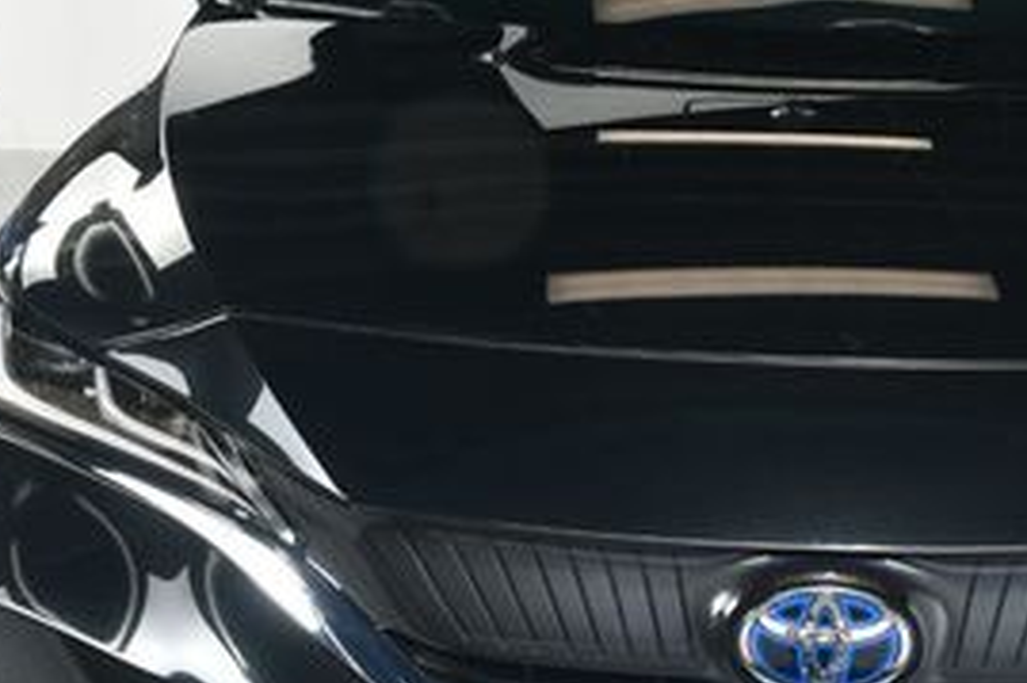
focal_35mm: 81
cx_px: 794
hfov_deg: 24.7
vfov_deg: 16.8
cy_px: 382
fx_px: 2309
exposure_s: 1/160
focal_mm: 23
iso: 100
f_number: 9
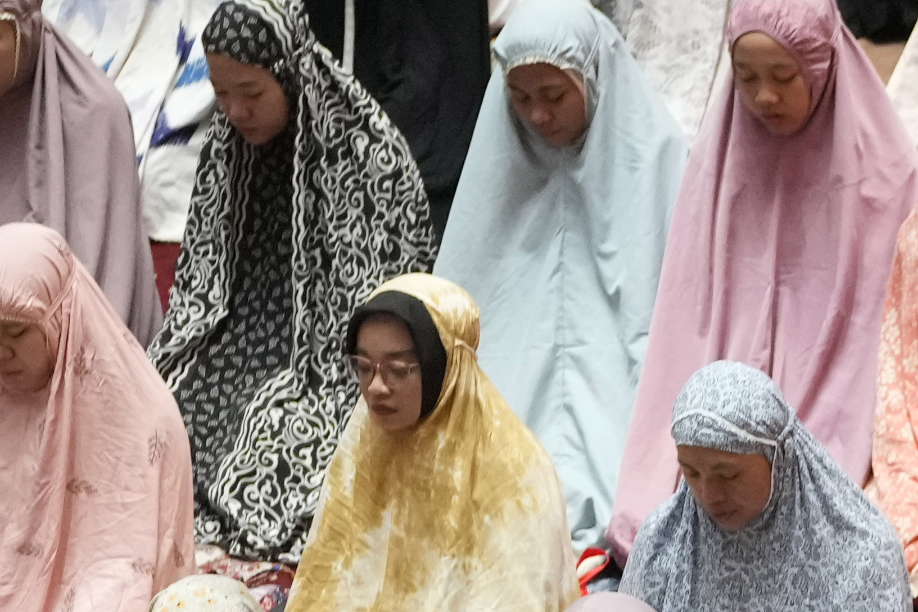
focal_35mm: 529
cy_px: 765
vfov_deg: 2.6
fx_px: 13490
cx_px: 1025
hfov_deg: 3.9
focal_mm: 100
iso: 4000
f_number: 2.8
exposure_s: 1/160
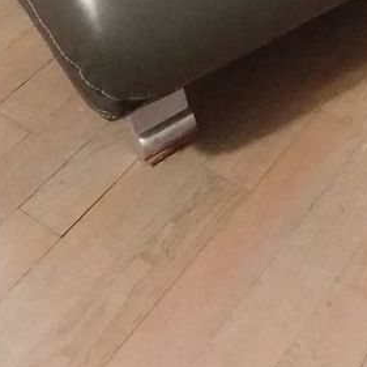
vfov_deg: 17.5
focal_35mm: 85
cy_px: -239
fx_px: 1020
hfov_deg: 20.4
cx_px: 205
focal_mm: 2.91
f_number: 1.9
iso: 400
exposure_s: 1/17
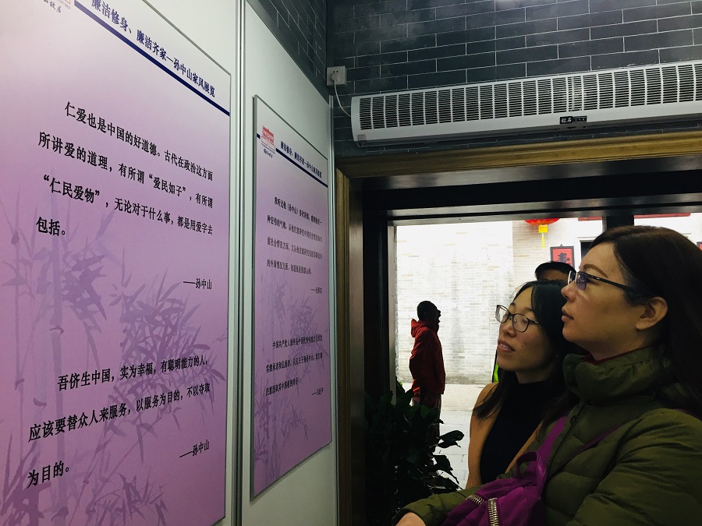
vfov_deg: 48.2
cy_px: 263
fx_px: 588
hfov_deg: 61.7
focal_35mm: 29
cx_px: 351
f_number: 2.2
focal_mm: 4.15
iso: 40
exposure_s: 1/33
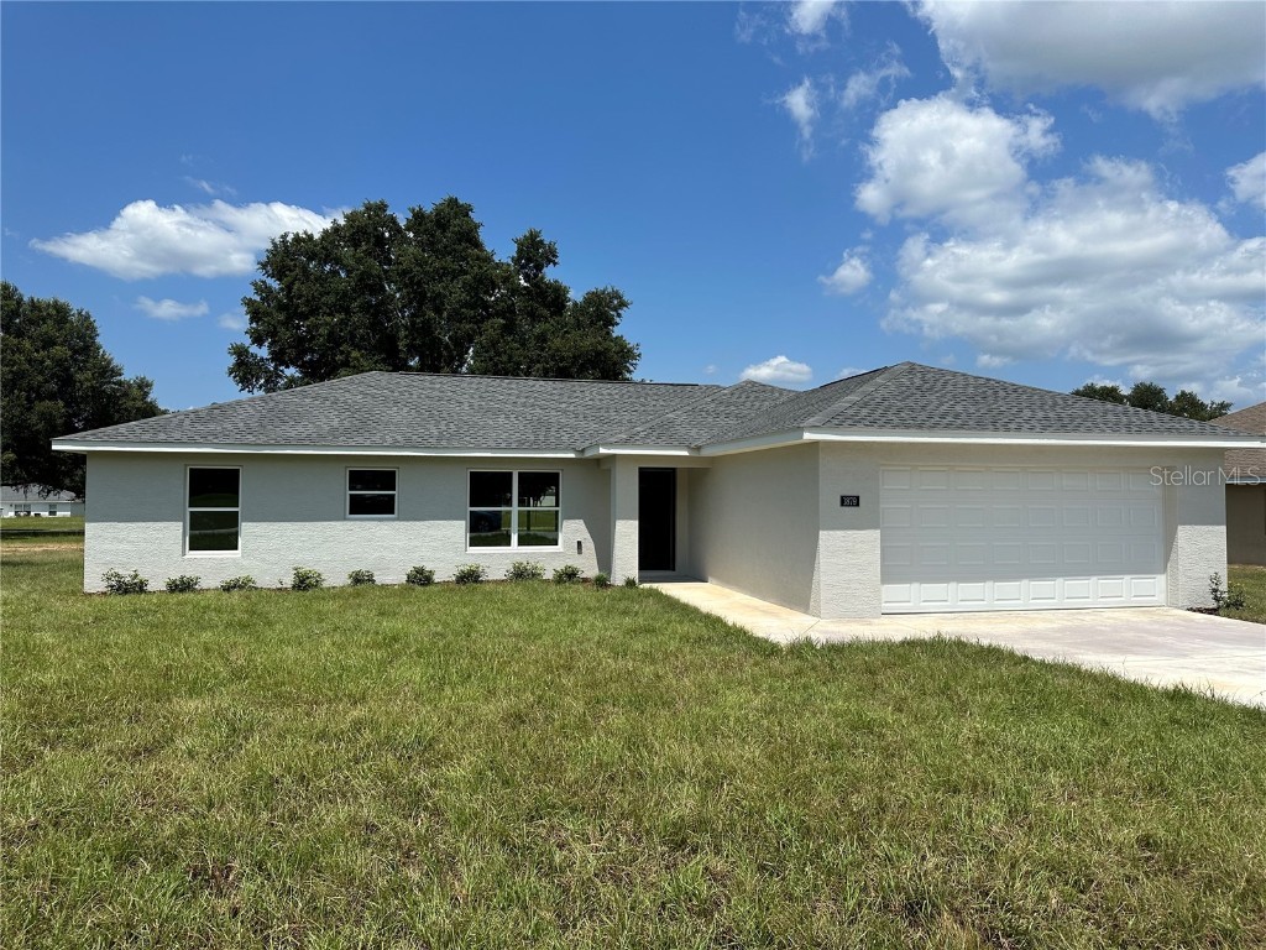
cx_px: 633
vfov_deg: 56.8
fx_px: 878
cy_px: 475
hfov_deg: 71.6
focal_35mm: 24
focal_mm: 6.86
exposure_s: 1/7042
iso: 80
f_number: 1.78
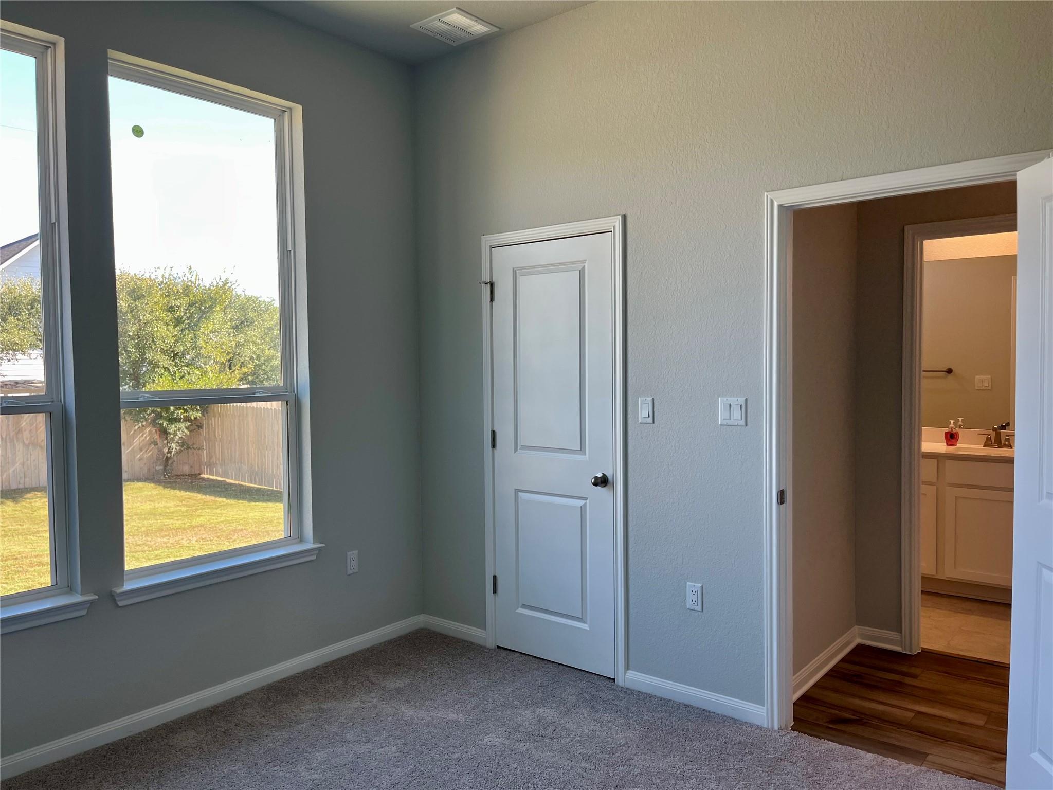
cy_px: 395
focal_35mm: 26
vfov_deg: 53.1
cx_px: 526
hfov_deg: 67.3
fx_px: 791
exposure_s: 1/120
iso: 40
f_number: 1.6
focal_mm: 5.1
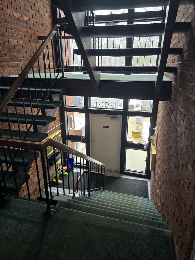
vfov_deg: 73.9
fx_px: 173
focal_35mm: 23
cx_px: 98
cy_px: 130
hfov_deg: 58.9
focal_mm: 6.3
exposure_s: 1/120
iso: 200
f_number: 1.7
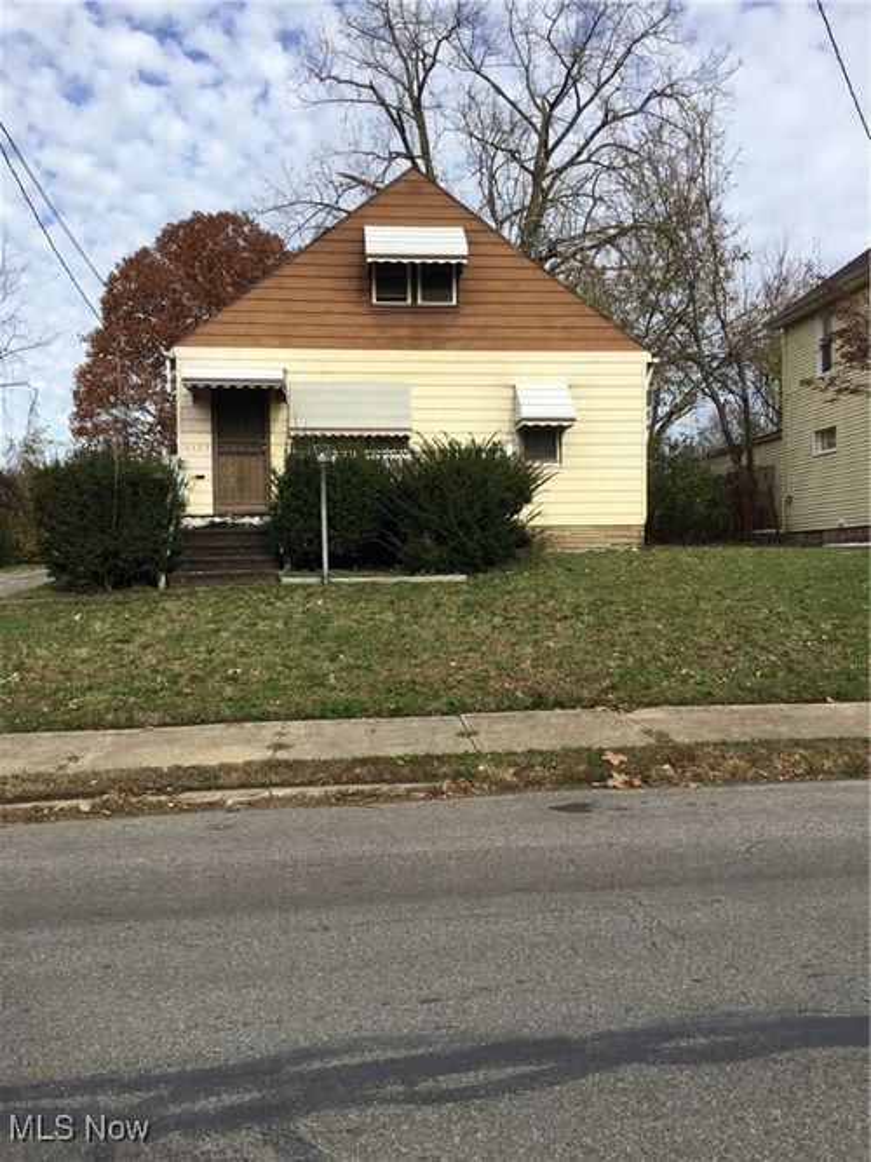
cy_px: 581
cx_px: 436
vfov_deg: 58.4
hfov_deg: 45.4
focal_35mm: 31
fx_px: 1040
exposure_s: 1/1294
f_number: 2.4
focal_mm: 3.3
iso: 25
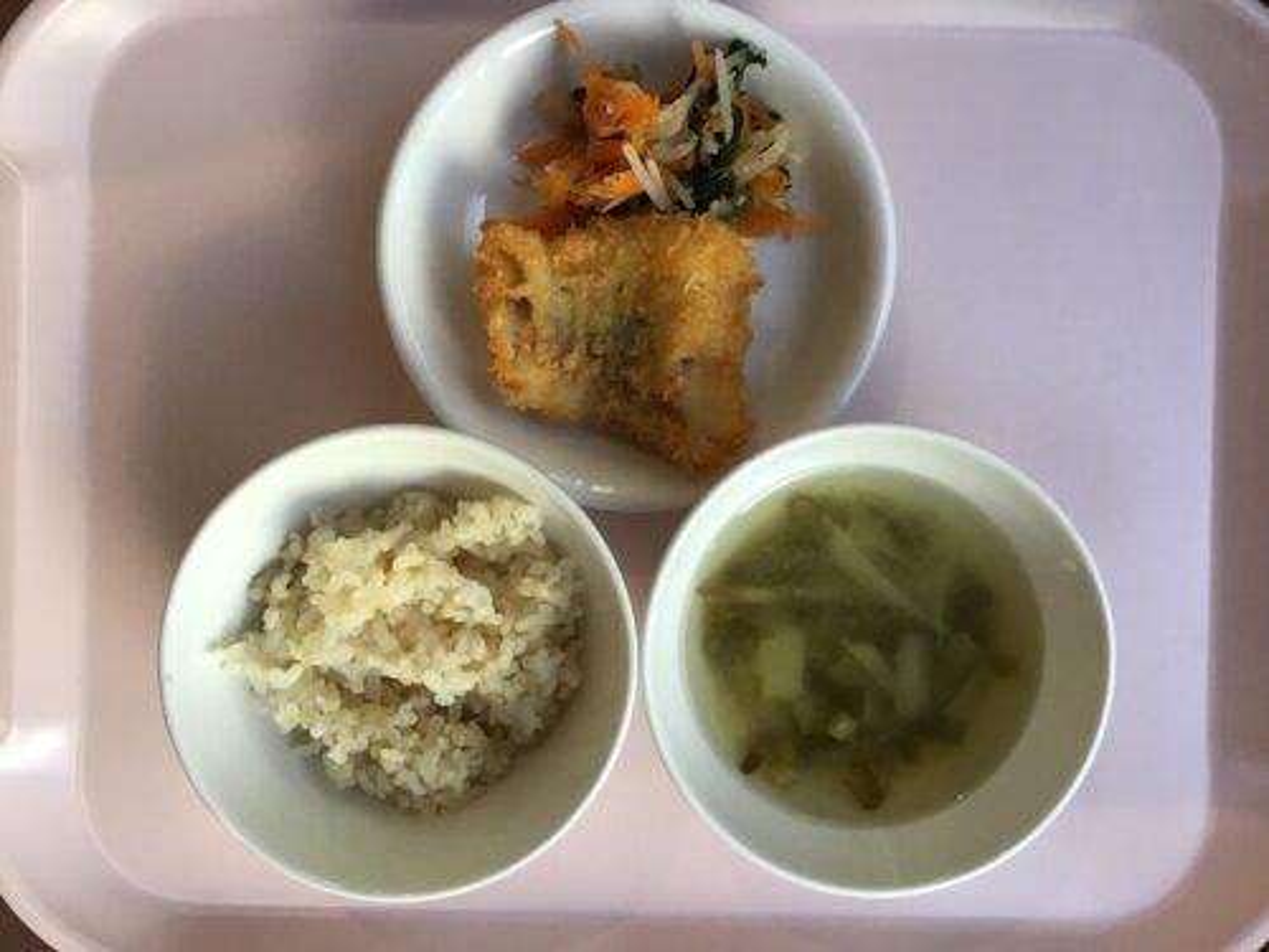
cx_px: 634
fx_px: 1136
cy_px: 476
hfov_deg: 58.4
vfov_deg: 45.4
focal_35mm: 31
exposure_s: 1/30
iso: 25
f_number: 2.4
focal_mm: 3.3
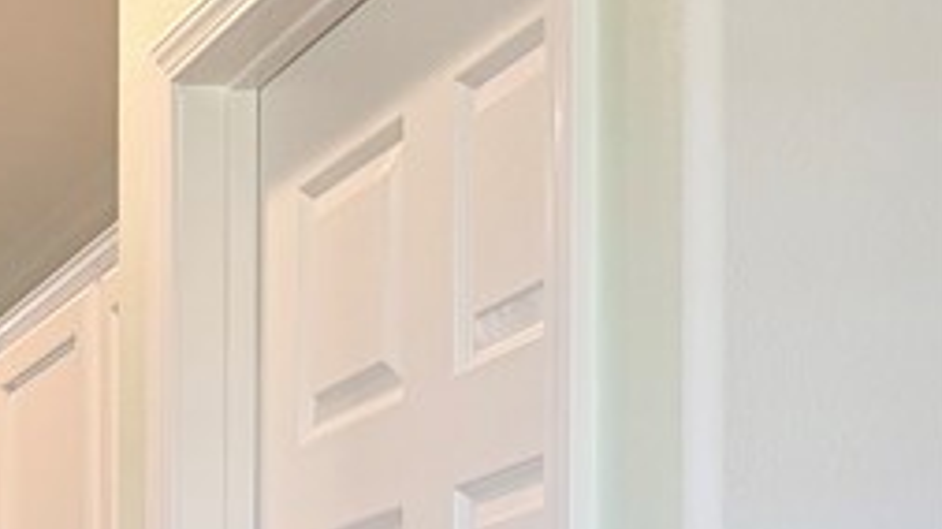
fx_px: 2646
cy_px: 976
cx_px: -946
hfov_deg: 15.8
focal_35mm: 106
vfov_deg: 10.7
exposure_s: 1/224
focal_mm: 6.76
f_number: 1.78
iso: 200
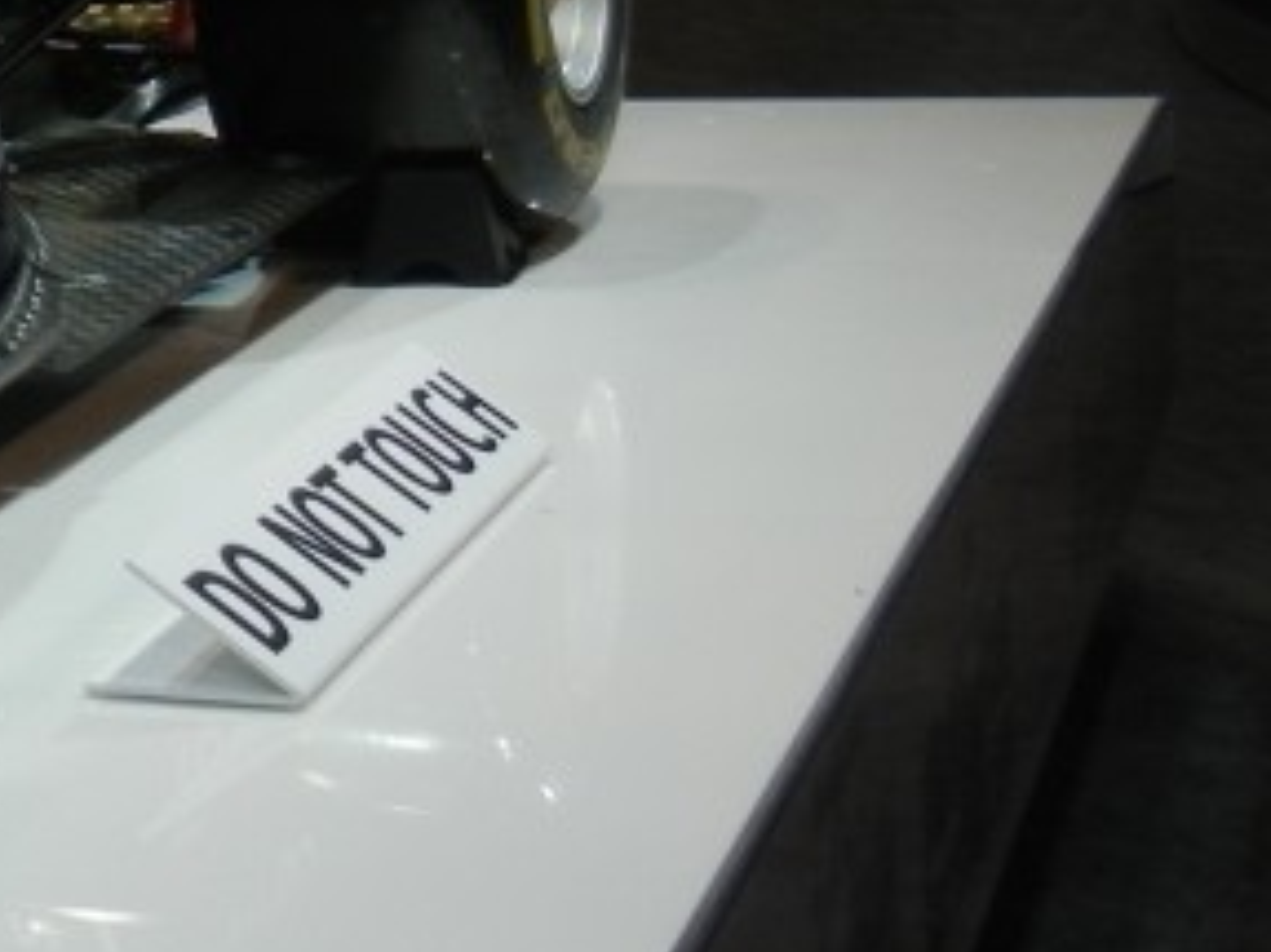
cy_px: 89
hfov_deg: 17.0
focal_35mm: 107
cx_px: -527
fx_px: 3927
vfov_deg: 13.7
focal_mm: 5.4
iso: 160
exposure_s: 1/132
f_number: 3.5
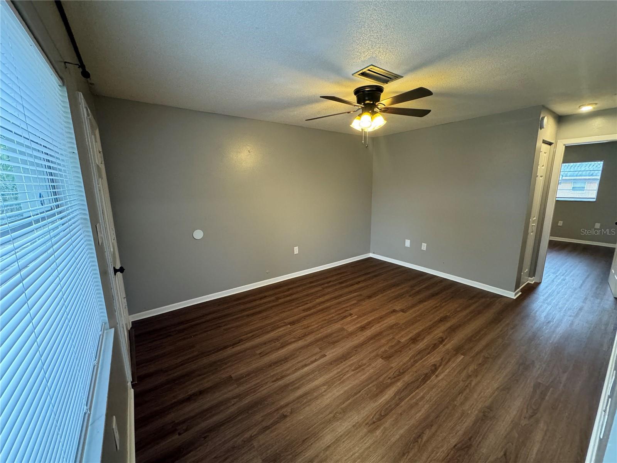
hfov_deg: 102.1
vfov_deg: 85.7
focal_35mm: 14
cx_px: 308
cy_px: 232
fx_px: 250
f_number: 2.2
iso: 400
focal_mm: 2.22
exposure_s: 1/60
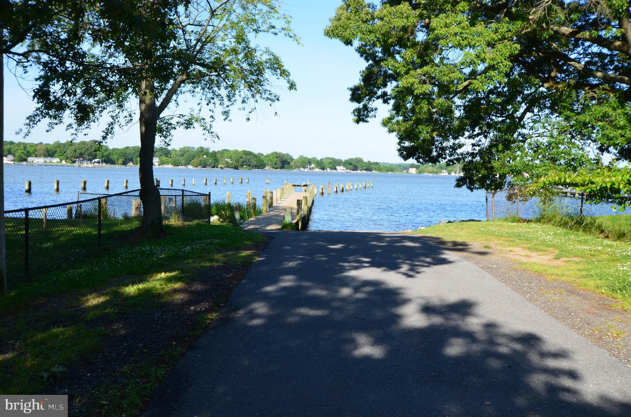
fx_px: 630
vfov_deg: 36.7
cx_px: 316
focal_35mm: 36
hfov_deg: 53.2
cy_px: 208
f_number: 10
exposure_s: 1/250
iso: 400
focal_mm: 24
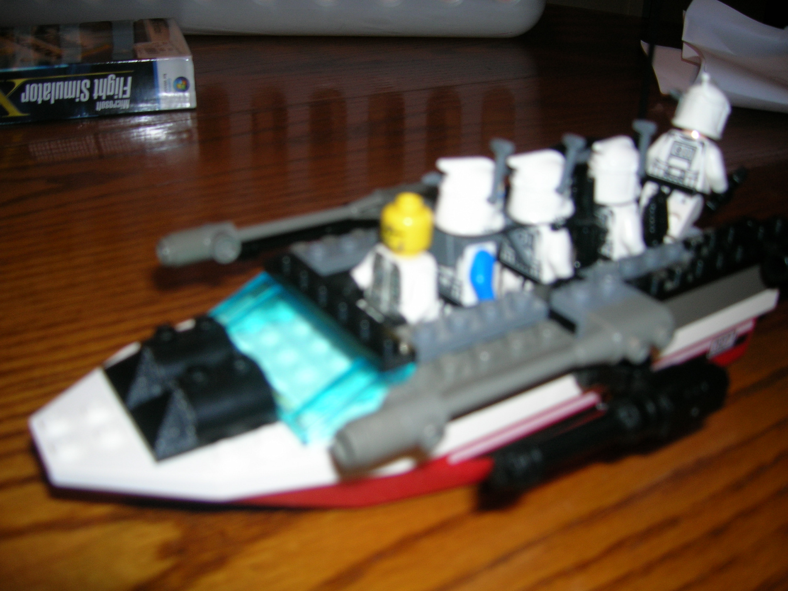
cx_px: 394
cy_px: 296
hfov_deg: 54.0
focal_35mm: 34
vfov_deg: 41.8
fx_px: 774
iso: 50
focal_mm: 5.7
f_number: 2.9
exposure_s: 1/60.1
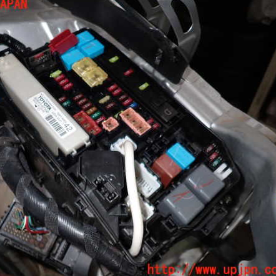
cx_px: 101
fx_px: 271
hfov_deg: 53.4
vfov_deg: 54.0
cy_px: 137
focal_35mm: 30
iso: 200
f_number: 5.6
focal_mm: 4.5
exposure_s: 1/30
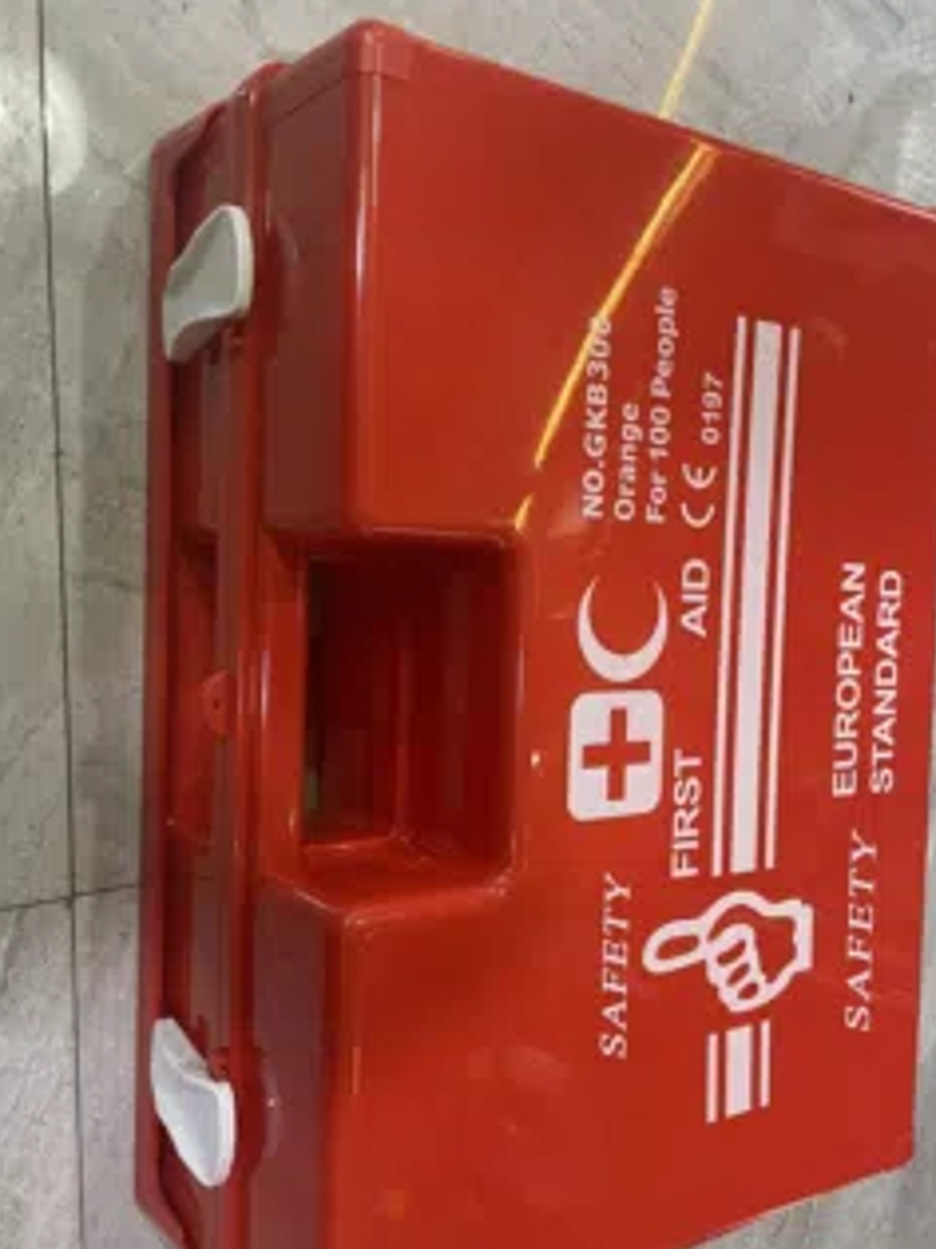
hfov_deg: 42.9
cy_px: 650
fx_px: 1191
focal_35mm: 33
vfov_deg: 55.4
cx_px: 492
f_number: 1.6
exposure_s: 1/50
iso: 250
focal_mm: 4.2
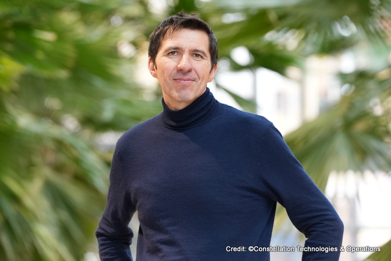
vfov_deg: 6.9
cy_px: 130
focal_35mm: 200
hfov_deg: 10.3
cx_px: 196
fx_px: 2174
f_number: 5
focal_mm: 200
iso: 5000
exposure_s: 1/200
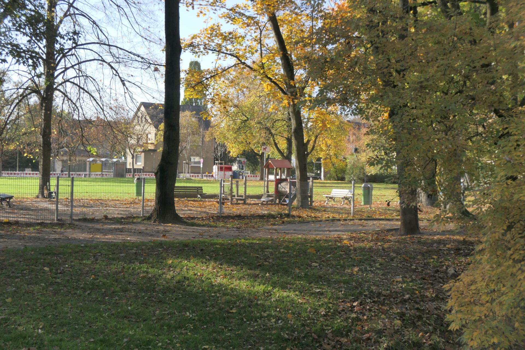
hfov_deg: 36.9
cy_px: 175
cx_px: 262
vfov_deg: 25.1
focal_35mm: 54
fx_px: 787
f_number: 8
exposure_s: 1/100
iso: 125
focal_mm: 19.9
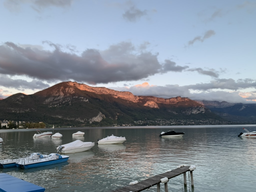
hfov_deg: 67.3
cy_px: 96
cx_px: 128
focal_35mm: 26
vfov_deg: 53.1
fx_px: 192
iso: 40
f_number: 1.8
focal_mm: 4.25
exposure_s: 1/121
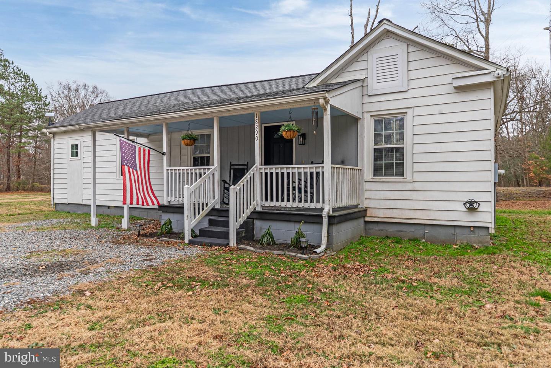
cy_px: 184
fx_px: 360
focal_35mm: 24
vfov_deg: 54.2
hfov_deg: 74.9
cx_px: 276
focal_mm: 23.5
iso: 400
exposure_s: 1/80
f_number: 8
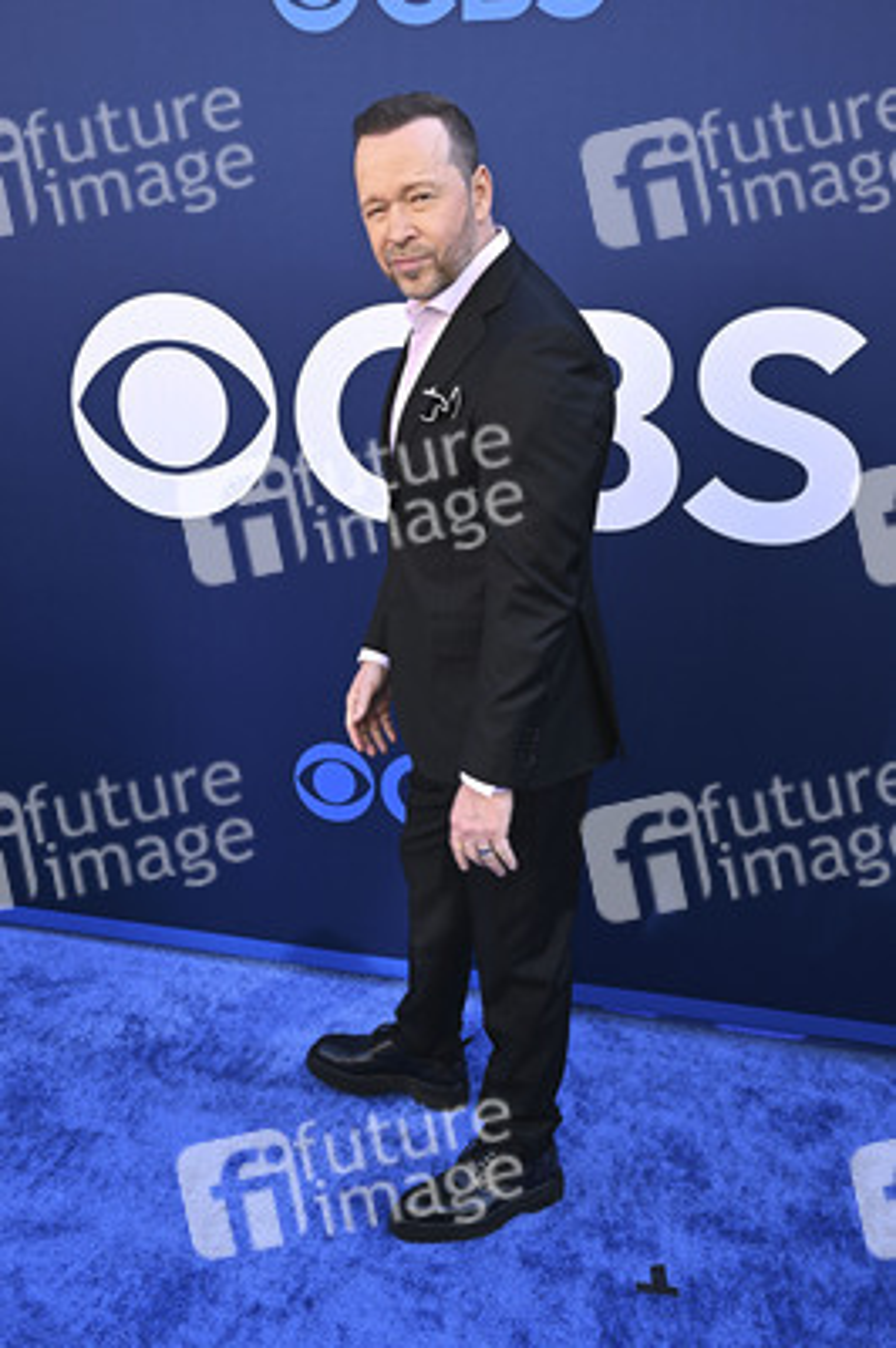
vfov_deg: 55.1
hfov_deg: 38.3
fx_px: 1290
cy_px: 674
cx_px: 448
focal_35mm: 34
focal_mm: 34.5
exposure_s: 1/200
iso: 400
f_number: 5.6
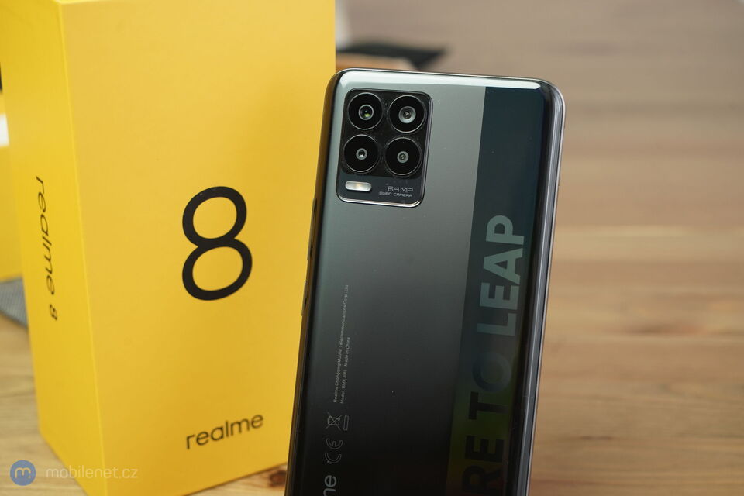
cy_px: 248
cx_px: 372
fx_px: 1219
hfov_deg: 33.9
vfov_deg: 23.0
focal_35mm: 59
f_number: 7.1
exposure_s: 1/160
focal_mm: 59
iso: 2000
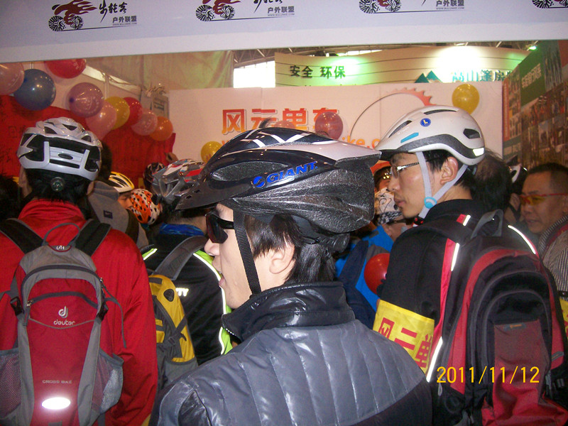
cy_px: 213
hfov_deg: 52.6
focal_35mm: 35
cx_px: 284
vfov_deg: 40.7
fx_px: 574
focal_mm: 5.8
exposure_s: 1/64
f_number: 2.8
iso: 200
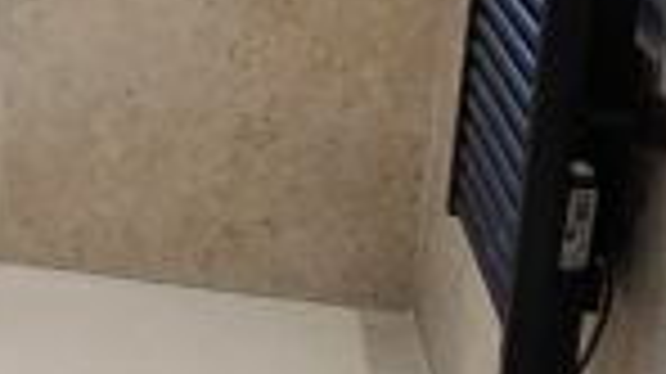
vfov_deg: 12.0
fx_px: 1729
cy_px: -108
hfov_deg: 19.0
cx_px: -342
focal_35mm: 98
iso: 200
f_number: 2.2
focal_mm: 1.74
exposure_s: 1/50
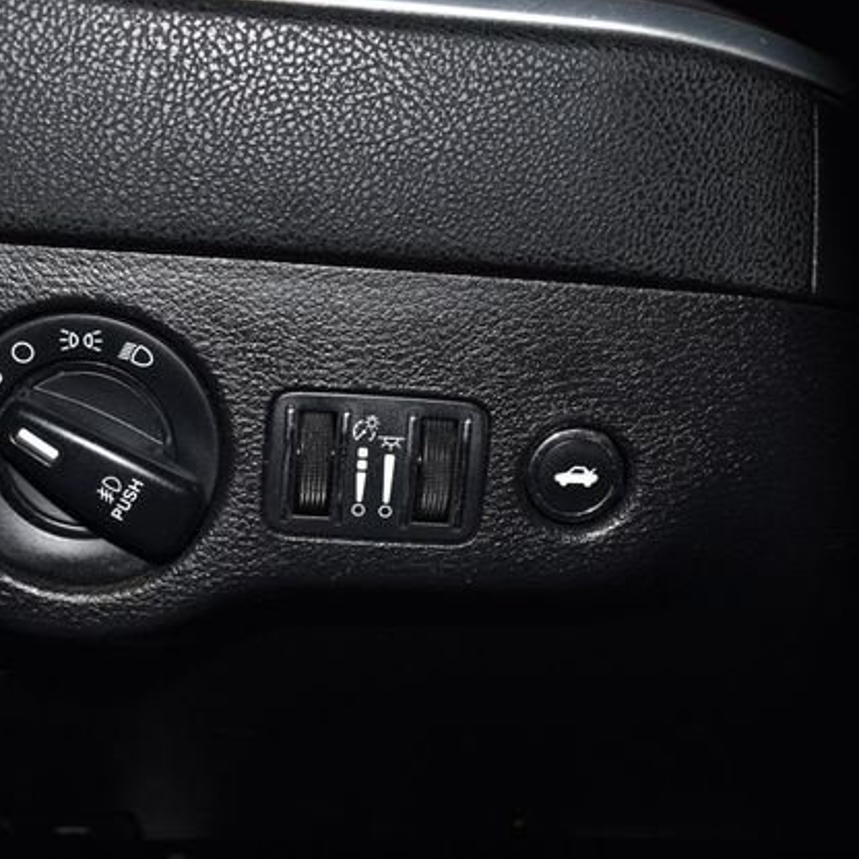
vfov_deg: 36.1
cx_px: 361
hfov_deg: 36.0
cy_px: 421
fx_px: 1320
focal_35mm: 47
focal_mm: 24
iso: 100
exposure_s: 1/60
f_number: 8
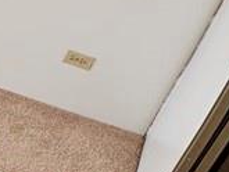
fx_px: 576
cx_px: -353
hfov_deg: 13.8
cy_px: 58
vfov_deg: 17.0
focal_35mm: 87
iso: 40
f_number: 2.2
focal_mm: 2.22
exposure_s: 1/153
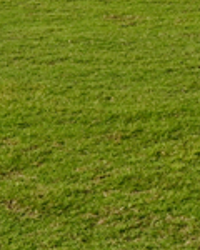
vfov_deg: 8.3
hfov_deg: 6.5
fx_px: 1693
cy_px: -98
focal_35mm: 229
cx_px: -258
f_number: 9
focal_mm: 30.5
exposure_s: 1/250
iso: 125
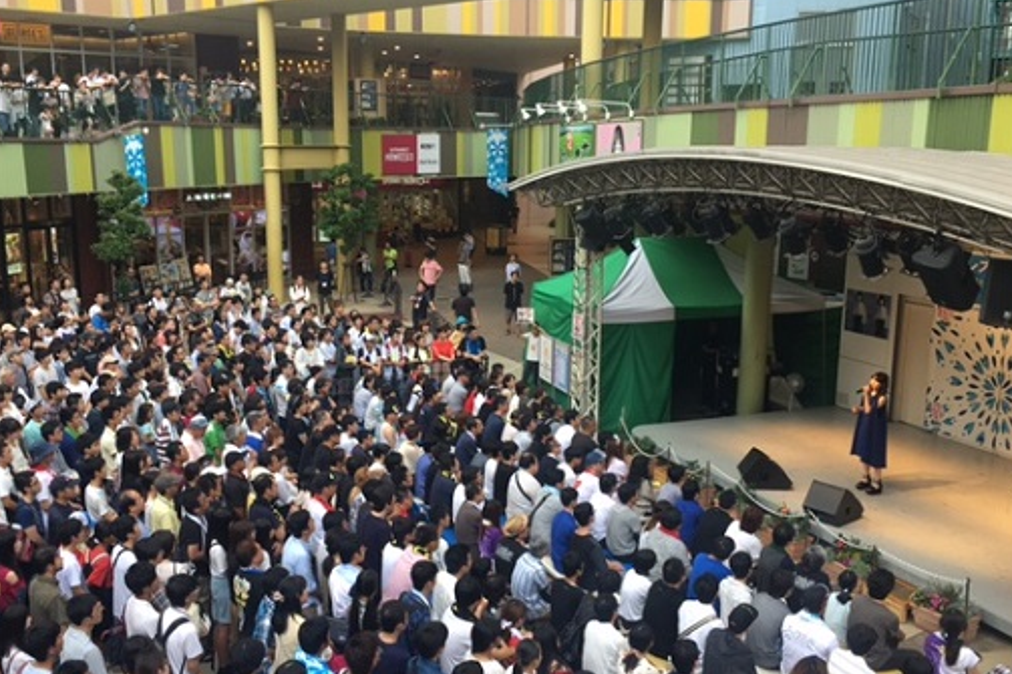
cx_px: 453
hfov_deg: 53.0
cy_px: 358
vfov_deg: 36.8
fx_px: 1012
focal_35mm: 36
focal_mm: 4.15
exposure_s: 1/120
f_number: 2.2
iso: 40
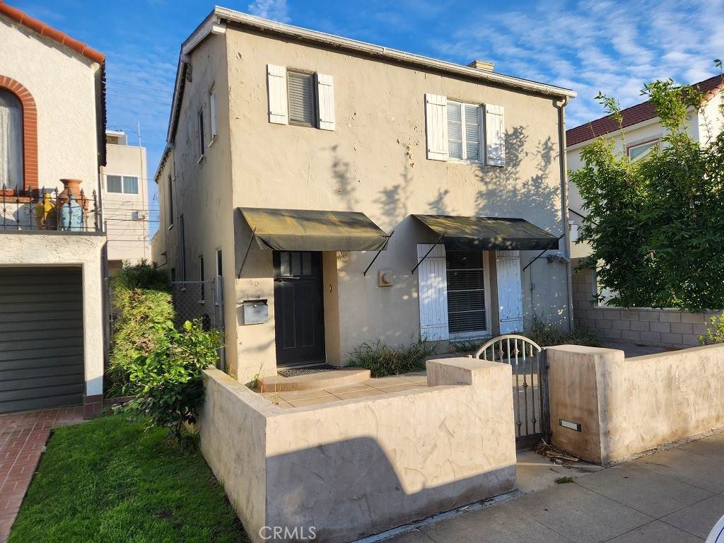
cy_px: 272
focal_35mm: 23
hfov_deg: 73.9
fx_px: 481
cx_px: 362
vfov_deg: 58.9
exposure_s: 1/1108
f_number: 1.8
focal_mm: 5.4
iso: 20
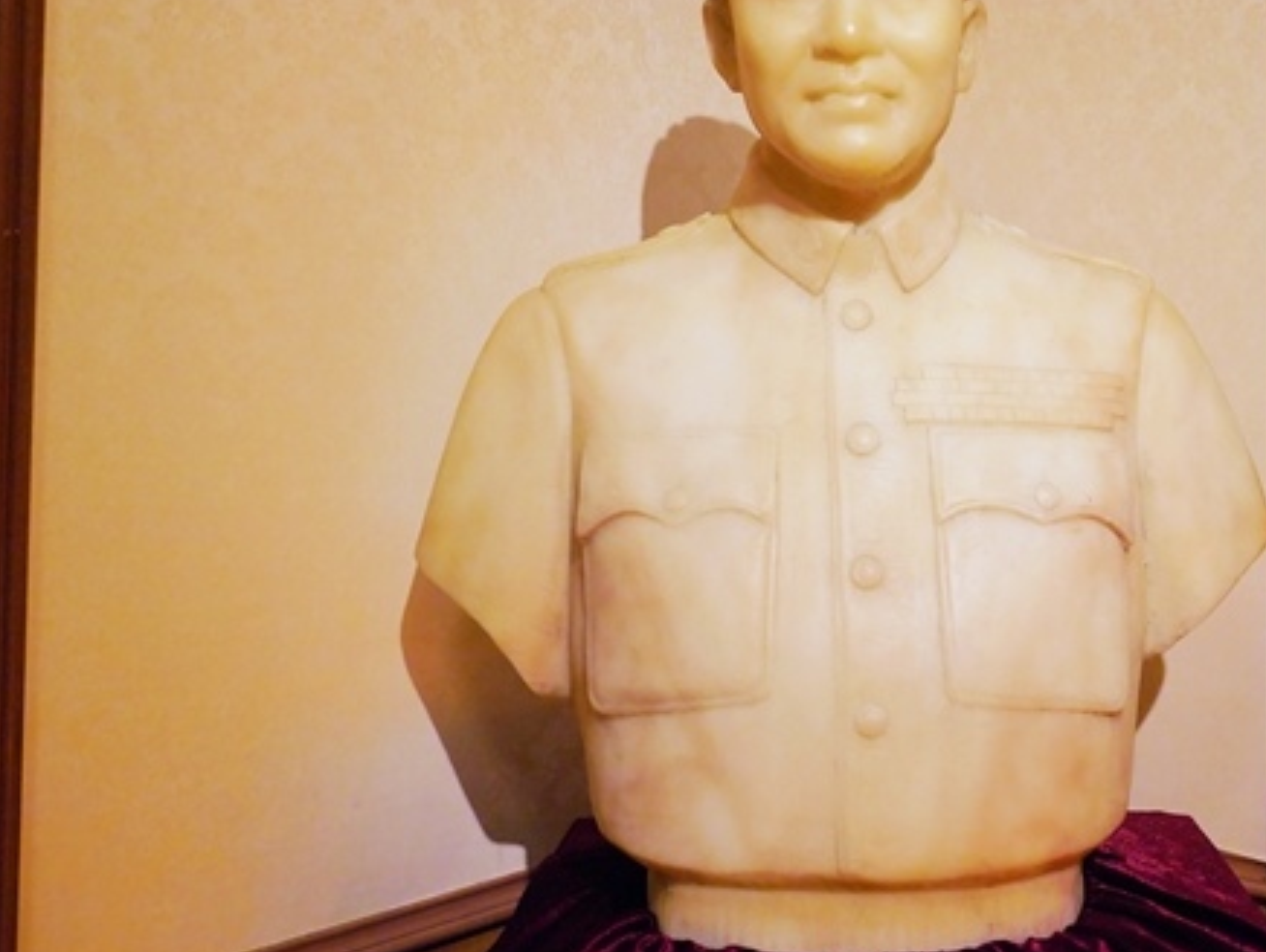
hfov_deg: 42.2
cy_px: 274
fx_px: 1611
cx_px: 868
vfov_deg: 32.5
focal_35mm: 44
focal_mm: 15
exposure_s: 1/200
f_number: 2.5
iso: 200
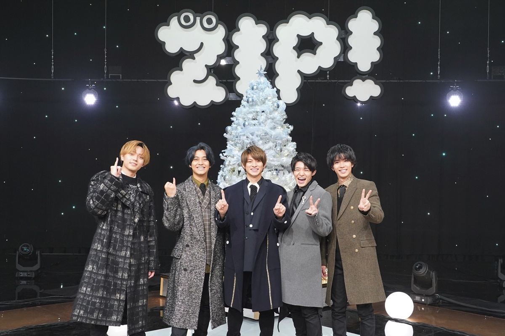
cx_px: 252
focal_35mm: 32
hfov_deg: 58.7
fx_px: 449
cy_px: 168
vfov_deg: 41.1
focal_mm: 32
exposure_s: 1/160
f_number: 5.6
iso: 3200
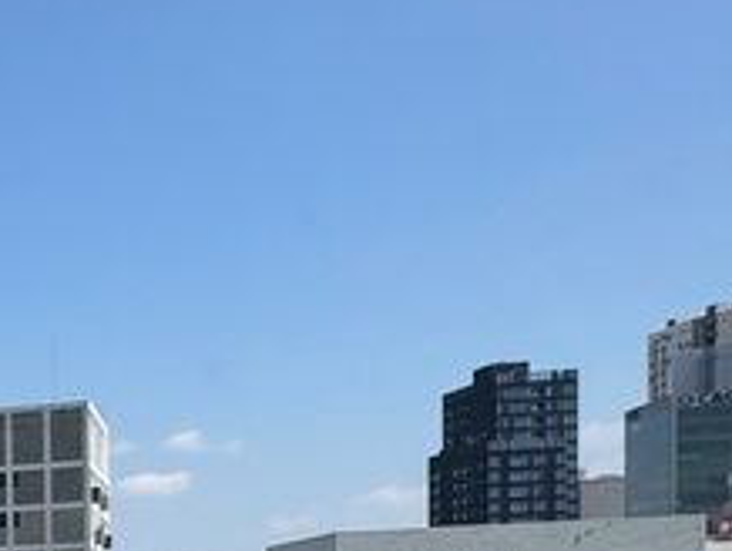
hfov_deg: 18.3
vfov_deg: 17.9
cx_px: -678
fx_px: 1630
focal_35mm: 77
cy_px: 716
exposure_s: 1/1976
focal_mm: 2.22
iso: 40
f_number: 2.2
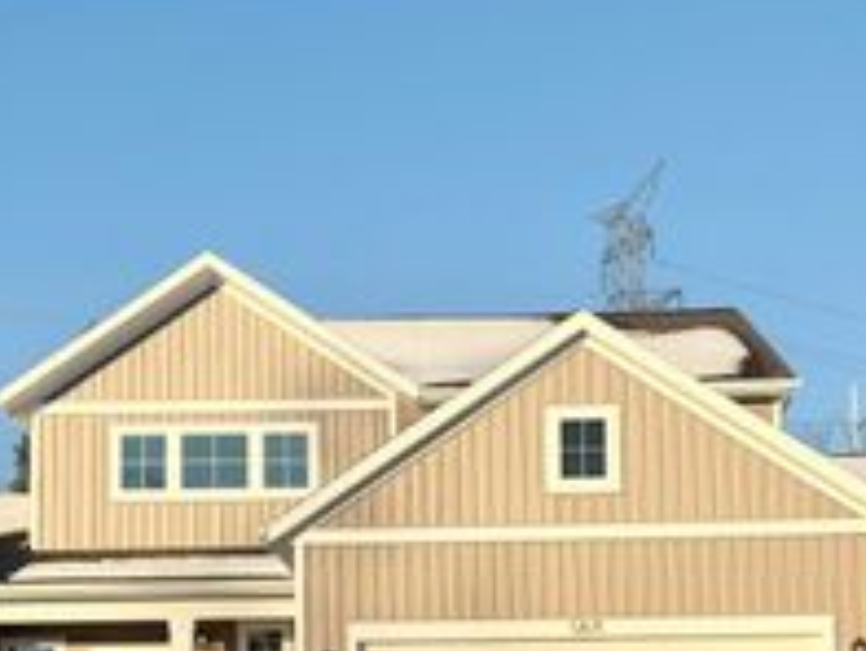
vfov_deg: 21.6
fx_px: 1652
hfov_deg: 29.4
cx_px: 444
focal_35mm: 66
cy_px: 627
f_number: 1.6
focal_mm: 5.96
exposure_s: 1/3279
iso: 50
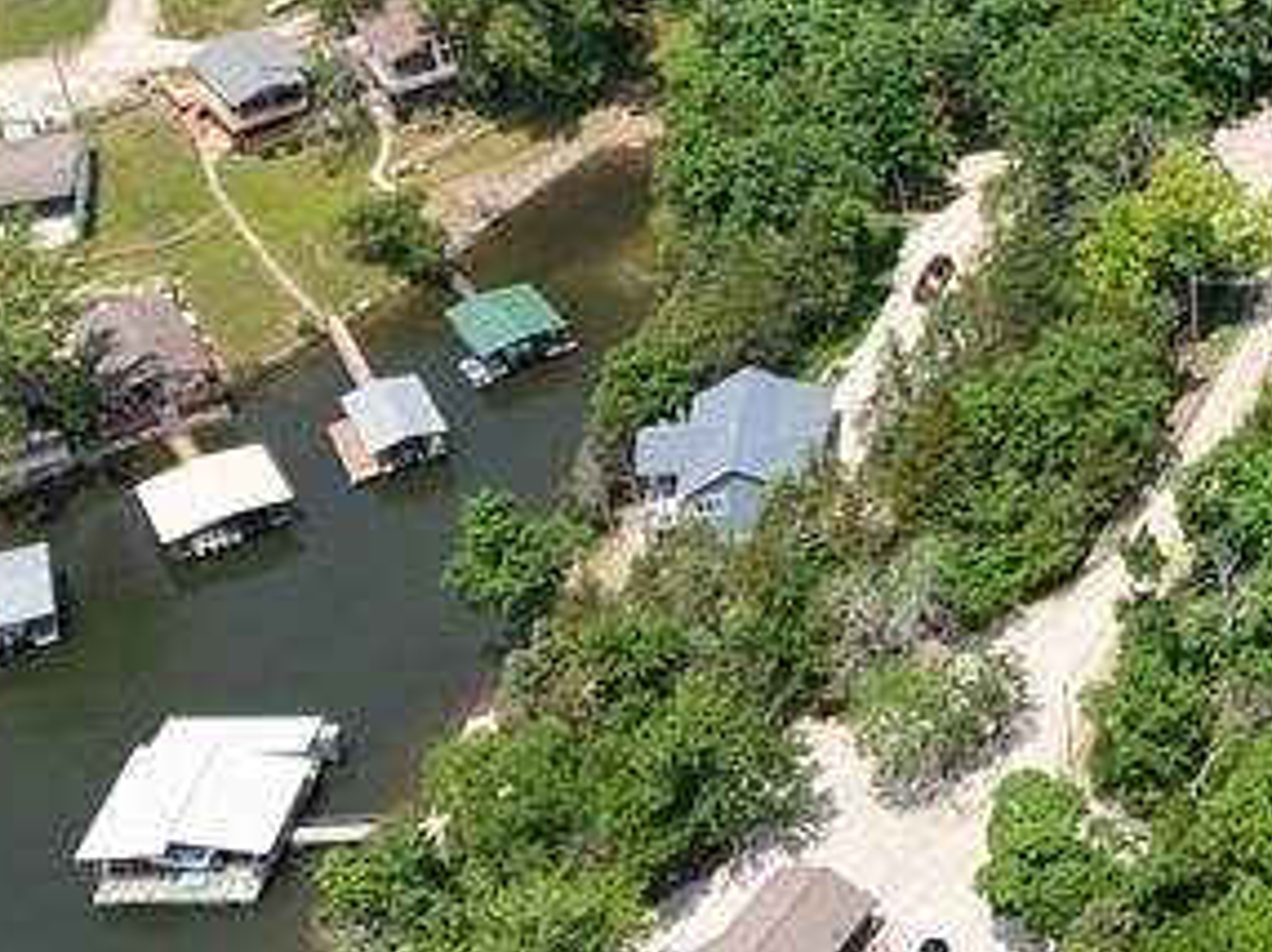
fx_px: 3158
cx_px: 1579
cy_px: 31
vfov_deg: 16.8
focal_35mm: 86
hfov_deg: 21.0
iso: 220
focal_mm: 8.67
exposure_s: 1/3200
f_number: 1.8
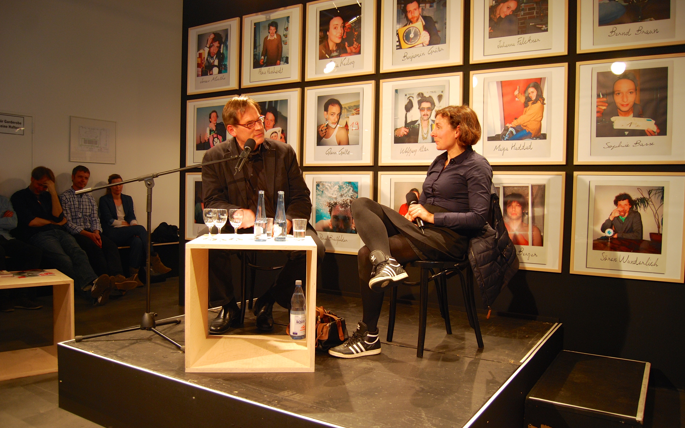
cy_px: 217
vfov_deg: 44.5
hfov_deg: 66.5
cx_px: 343
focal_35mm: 28
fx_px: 523
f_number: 3.5
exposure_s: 1/30
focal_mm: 18
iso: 360
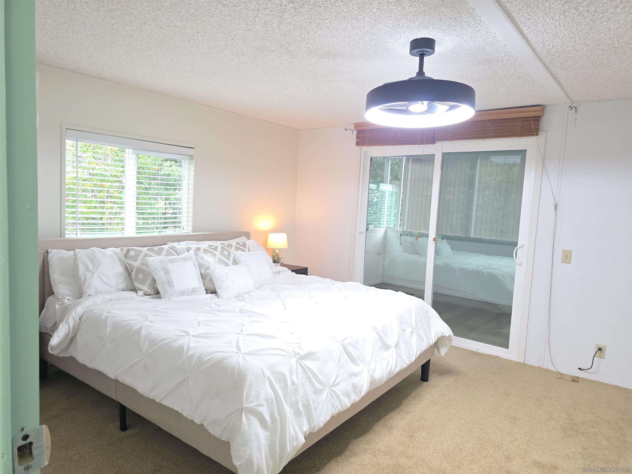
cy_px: 237
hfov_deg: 73.9
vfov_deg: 58.9
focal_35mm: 23
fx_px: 420
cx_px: 316
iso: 640
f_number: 1.7
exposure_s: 1/120
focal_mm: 6.3
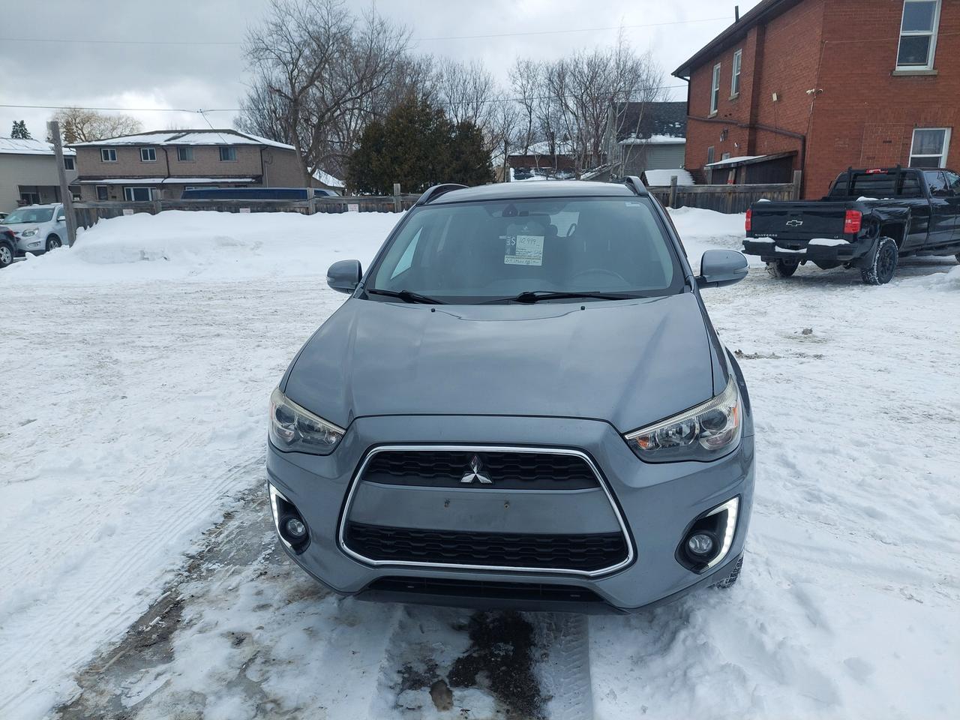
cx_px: 480
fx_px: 666
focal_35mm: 24
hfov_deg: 71.6
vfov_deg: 56.8
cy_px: 360
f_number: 1.8
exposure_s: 1/773
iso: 40
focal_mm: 5.23
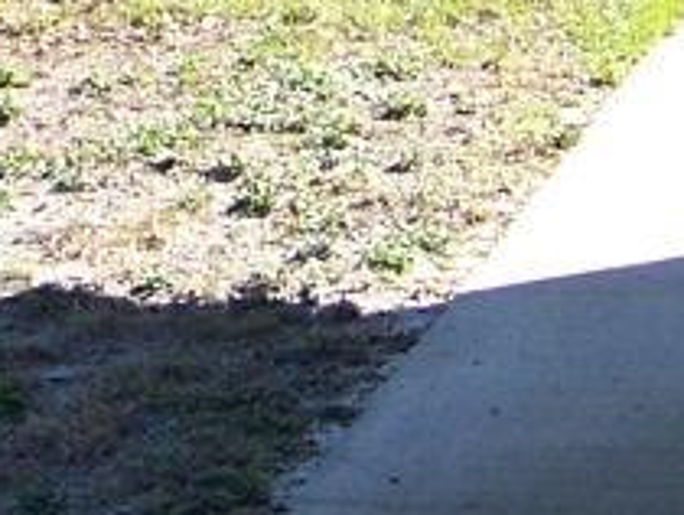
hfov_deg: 9.0
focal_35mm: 219
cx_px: 39
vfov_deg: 6.7
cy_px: -365
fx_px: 4332
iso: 64
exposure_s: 1/250
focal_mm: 5.85
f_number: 2.8
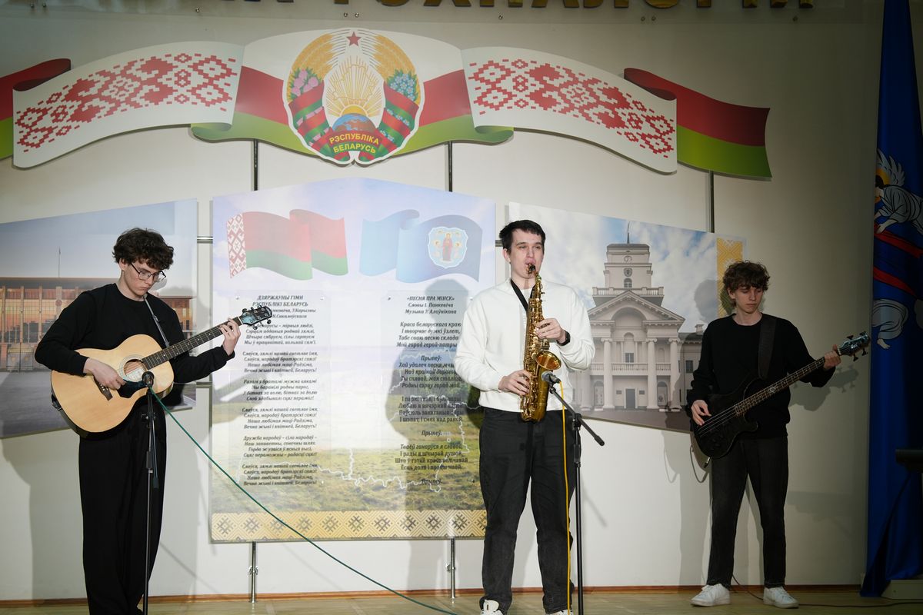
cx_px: 462
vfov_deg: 19.5
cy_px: 308
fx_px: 1795
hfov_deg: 28.8
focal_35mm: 70
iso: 320
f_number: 3.2
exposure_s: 1/100
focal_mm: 70
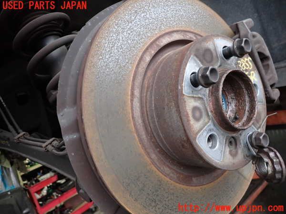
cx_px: 143
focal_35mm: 25
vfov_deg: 54.9
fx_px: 207
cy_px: 107
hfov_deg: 69.4
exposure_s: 1/30
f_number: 2
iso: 250
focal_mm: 4.5
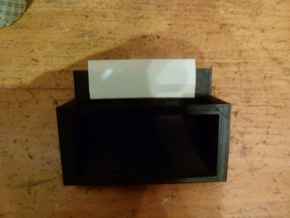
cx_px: 145
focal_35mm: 25
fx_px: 209
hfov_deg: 69.4
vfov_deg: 54.9
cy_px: 109
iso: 400
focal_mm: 4.5
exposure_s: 1/4
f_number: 2.8
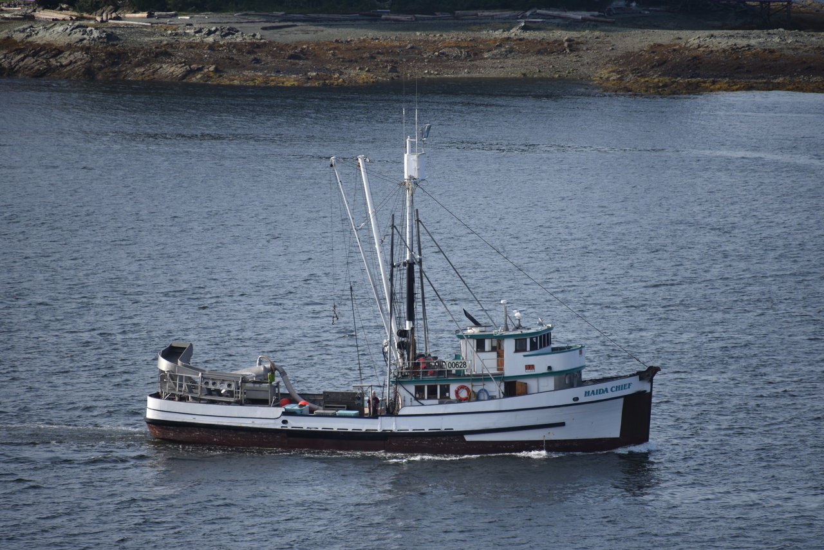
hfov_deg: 6.9
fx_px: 6868
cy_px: 275
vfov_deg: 4.6
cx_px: 412
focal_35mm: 300
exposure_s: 1/640
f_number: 5.6
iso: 180
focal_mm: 300
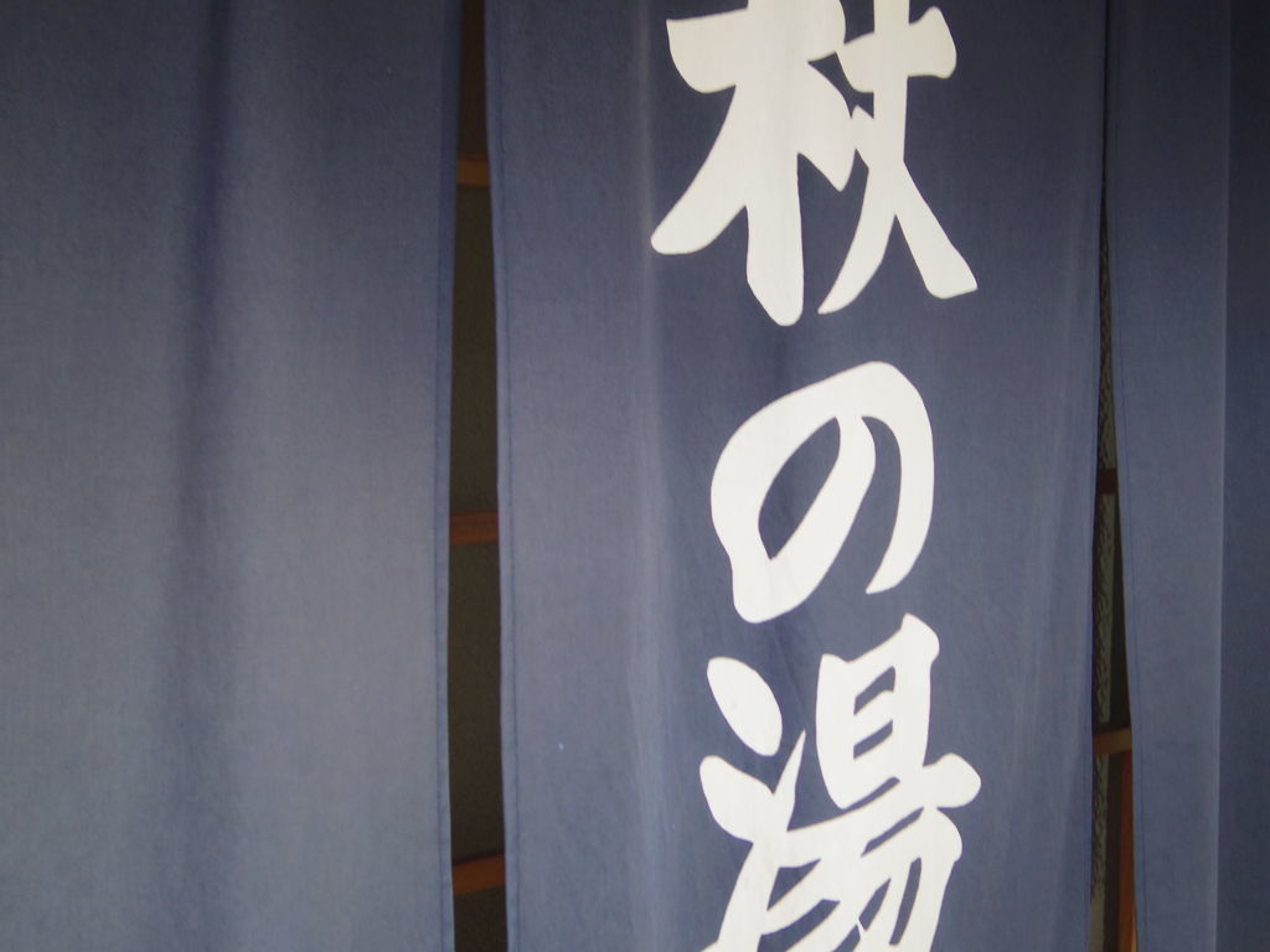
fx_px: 1724
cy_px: 476
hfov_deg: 40.4
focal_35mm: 47
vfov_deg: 30.9
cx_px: 635
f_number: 1.9
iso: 320
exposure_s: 1/40
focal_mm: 8.5
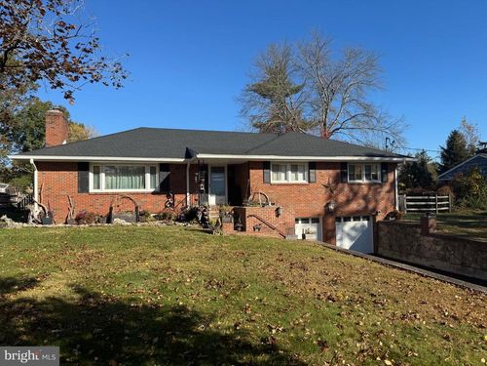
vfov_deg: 56.8
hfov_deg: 71.6
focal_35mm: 24
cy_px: 183
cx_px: 244
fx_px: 338
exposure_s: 1/3247
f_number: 1.78
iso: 80
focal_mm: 6.76
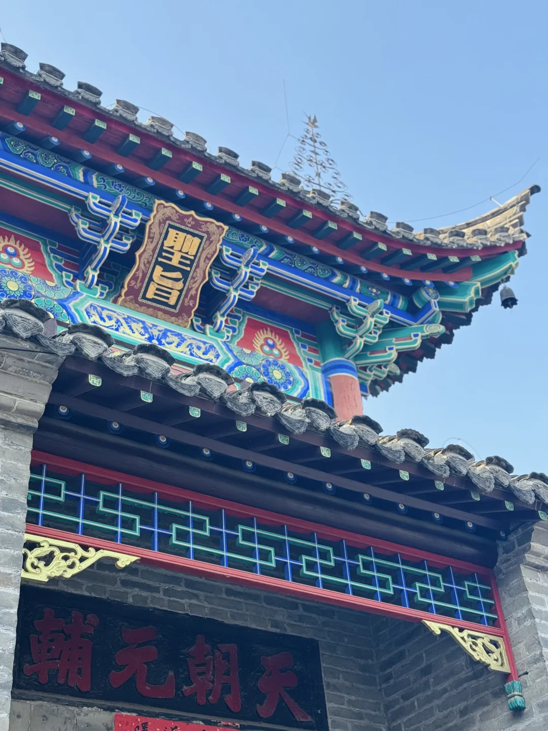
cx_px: 274
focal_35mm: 48
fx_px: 1013
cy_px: 366
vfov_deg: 39.7
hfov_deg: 30.3
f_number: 1.78
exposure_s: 1/783
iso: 64
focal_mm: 6.76
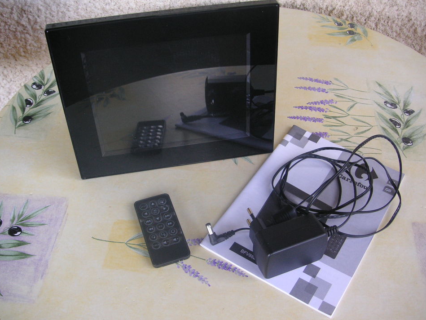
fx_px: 480
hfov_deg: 47.8
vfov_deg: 36.8
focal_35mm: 39
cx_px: 206
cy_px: 155
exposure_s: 1/45
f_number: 2.8
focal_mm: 6.1
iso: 50
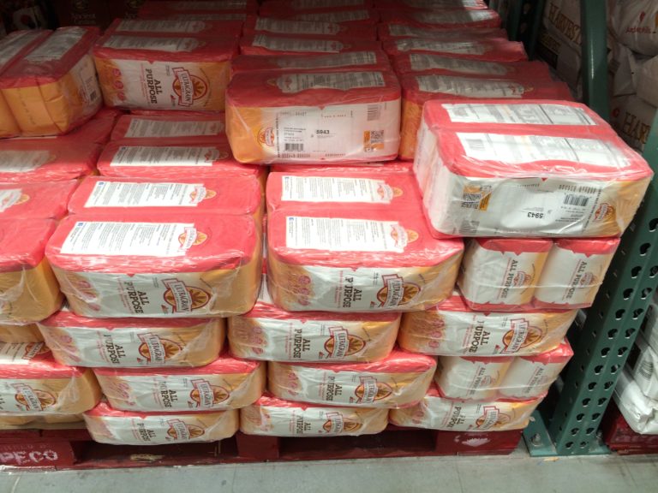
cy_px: 246
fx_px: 551
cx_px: 329
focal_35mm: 29
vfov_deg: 48.2
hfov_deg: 61.7
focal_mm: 4.15
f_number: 2.2
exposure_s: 1/30
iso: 50
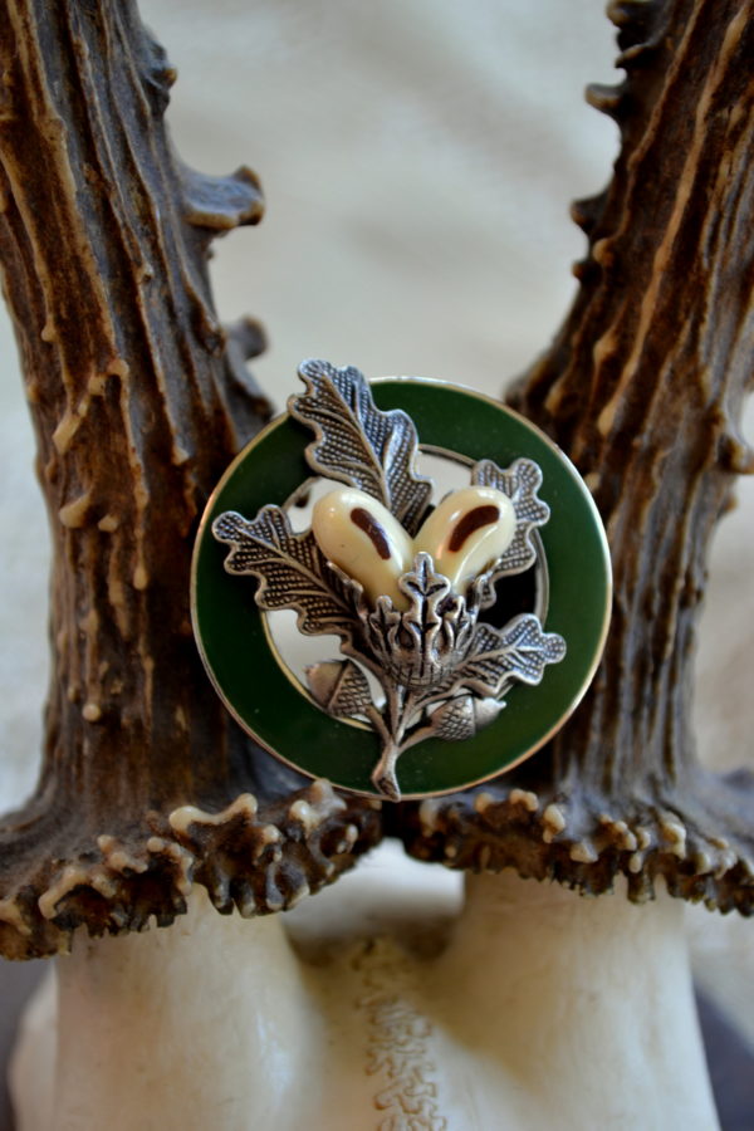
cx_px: 377
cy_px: 566
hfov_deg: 18.9
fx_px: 2262
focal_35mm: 72
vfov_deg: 28.1
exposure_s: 1/15
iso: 400
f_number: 5.6
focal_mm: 48
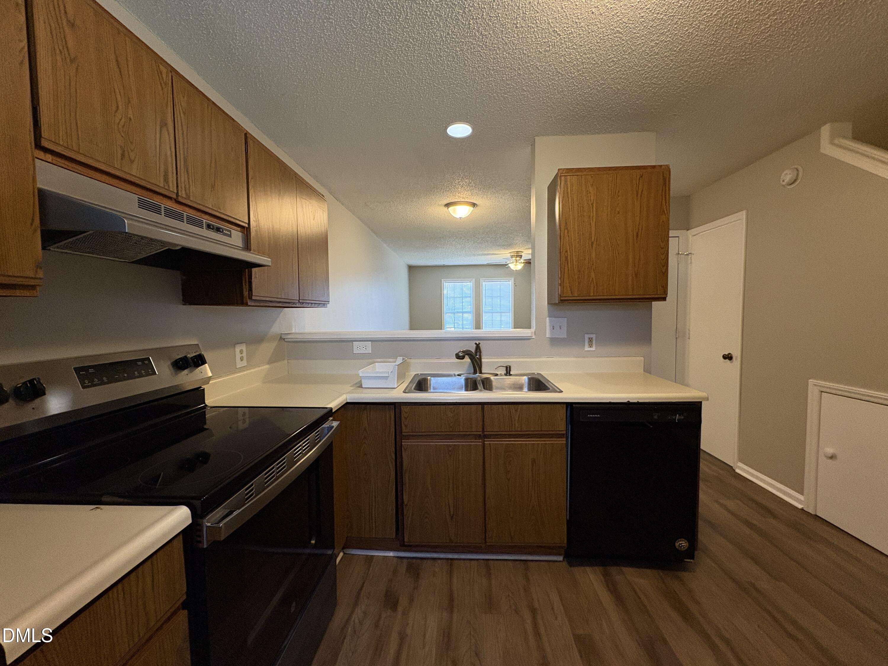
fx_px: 359
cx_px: 444
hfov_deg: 102.1
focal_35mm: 14
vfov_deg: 85.7
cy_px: 333
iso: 250
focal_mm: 2.22
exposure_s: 1/60
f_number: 2.2
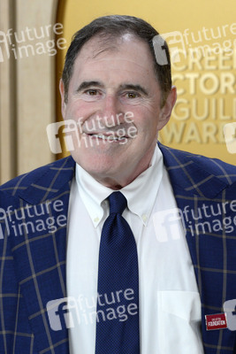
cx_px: 118
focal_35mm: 135
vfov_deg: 15.2
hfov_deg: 10.2
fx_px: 1326
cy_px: 177
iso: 2500
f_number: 6.3
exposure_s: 1/250
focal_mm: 135
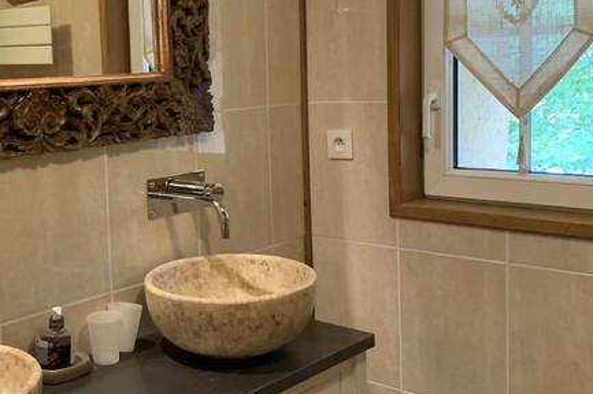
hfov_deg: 39.1
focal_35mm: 50
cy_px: 144
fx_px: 823
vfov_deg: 26.8
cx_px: 186
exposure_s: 1/33
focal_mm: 4.25
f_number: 1.8
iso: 320
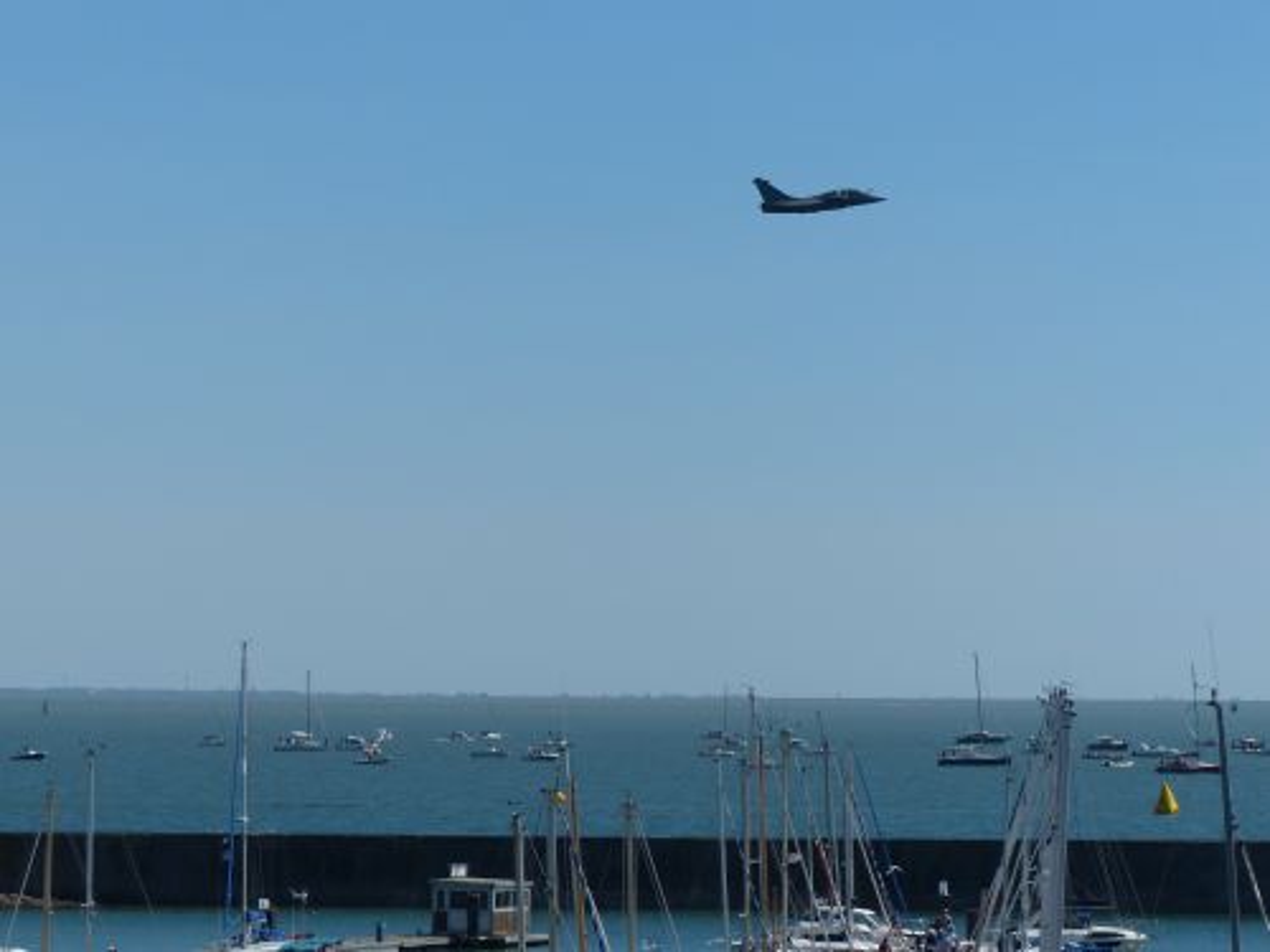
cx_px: 635
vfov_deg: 9.9
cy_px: 476
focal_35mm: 150
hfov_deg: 13.2
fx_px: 5503
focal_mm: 27
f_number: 4.5
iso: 100
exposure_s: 1/1600
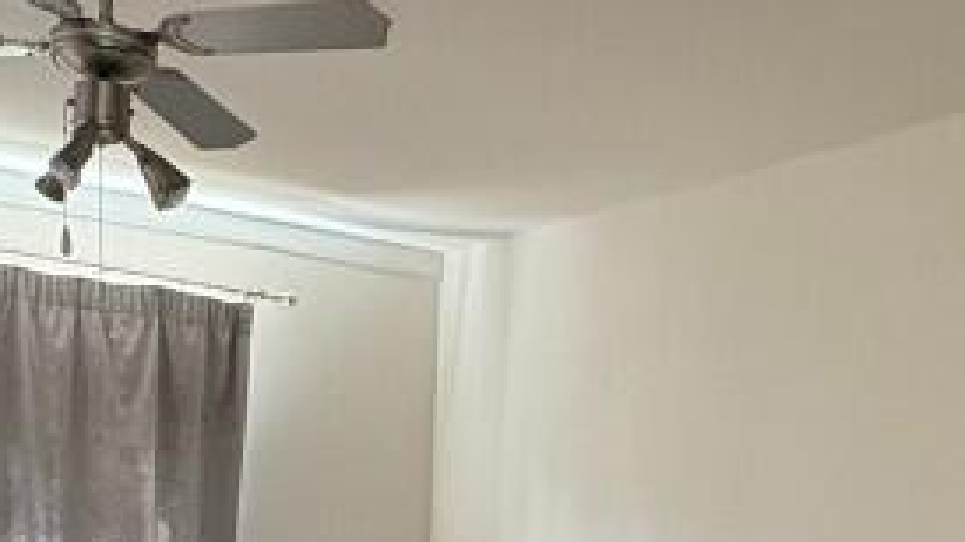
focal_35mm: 57
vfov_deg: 18.6
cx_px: 430
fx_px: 1458
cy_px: 817
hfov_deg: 36.6
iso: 320
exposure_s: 1/60
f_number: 2.2
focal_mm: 2.22
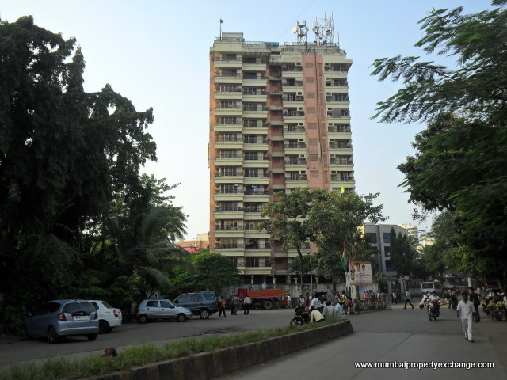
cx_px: 254
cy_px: 190
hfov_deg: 56.8
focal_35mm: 32
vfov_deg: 44.2
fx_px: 469
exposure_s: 1/350
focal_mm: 5.7
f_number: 3.7
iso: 100
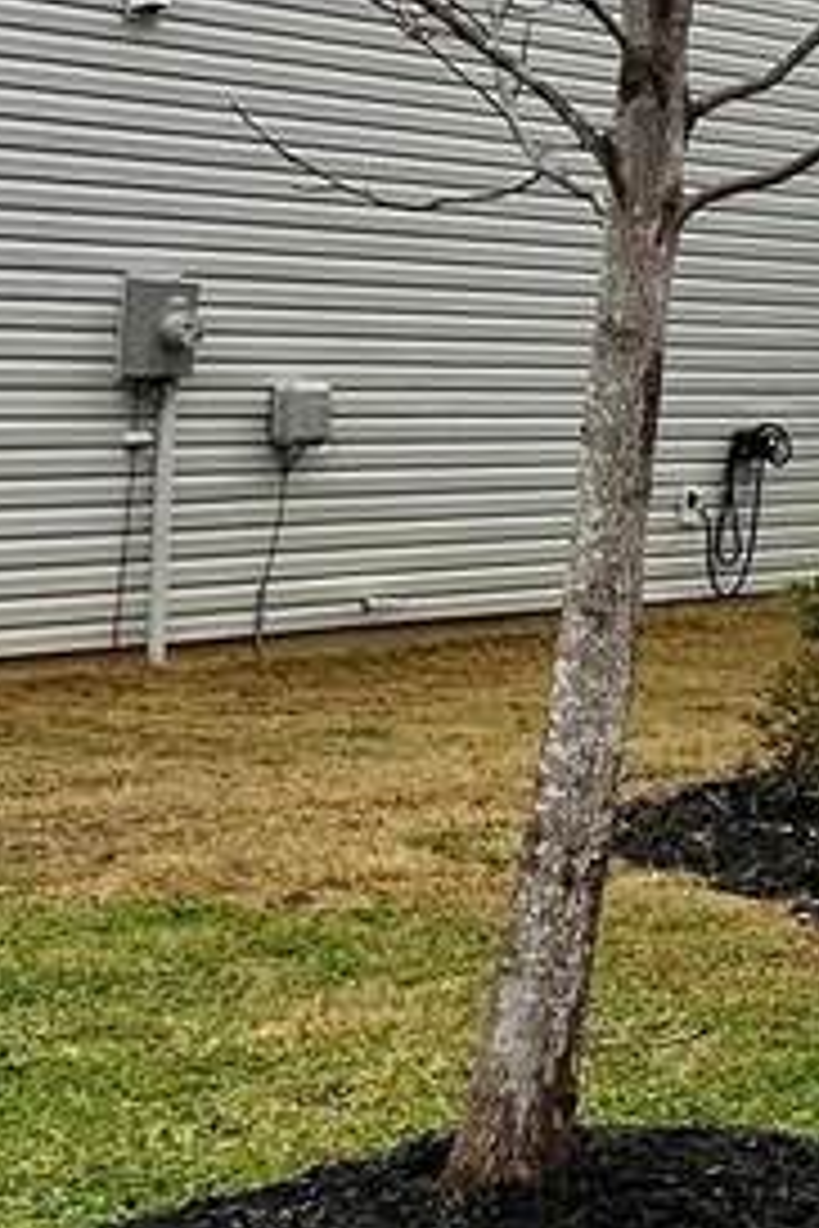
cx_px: 2556
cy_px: 85
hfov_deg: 9.1
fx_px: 3992
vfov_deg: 17.2
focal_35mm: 117
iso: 80
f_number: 1.78
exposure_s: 1/570
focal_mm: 6.86
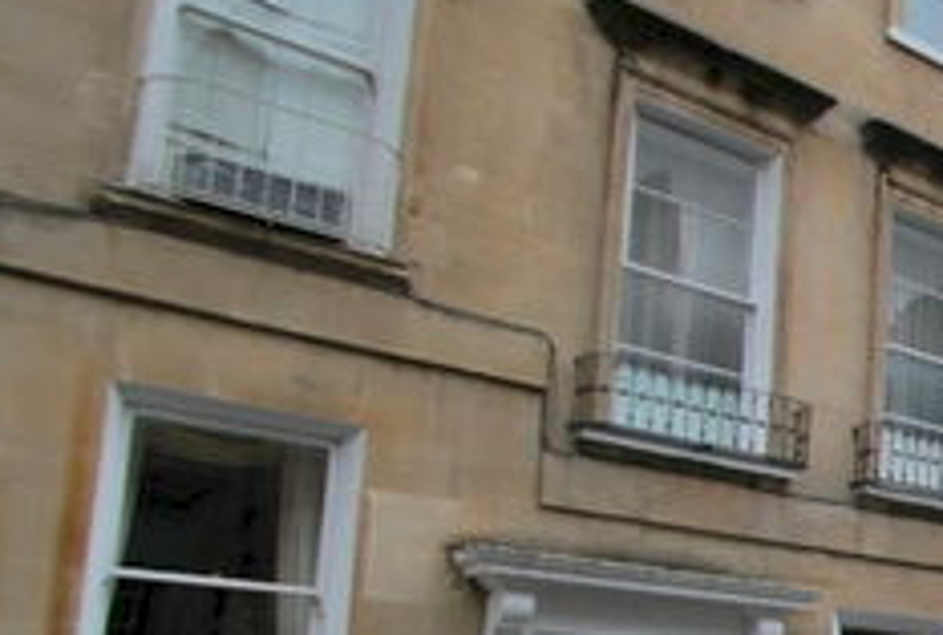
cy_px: 603
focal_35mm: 45
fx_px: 1183
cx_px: 1408
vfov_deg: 28.6
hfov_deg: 28.5
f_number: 6.3
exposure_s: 1/160
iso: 100
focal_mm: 10
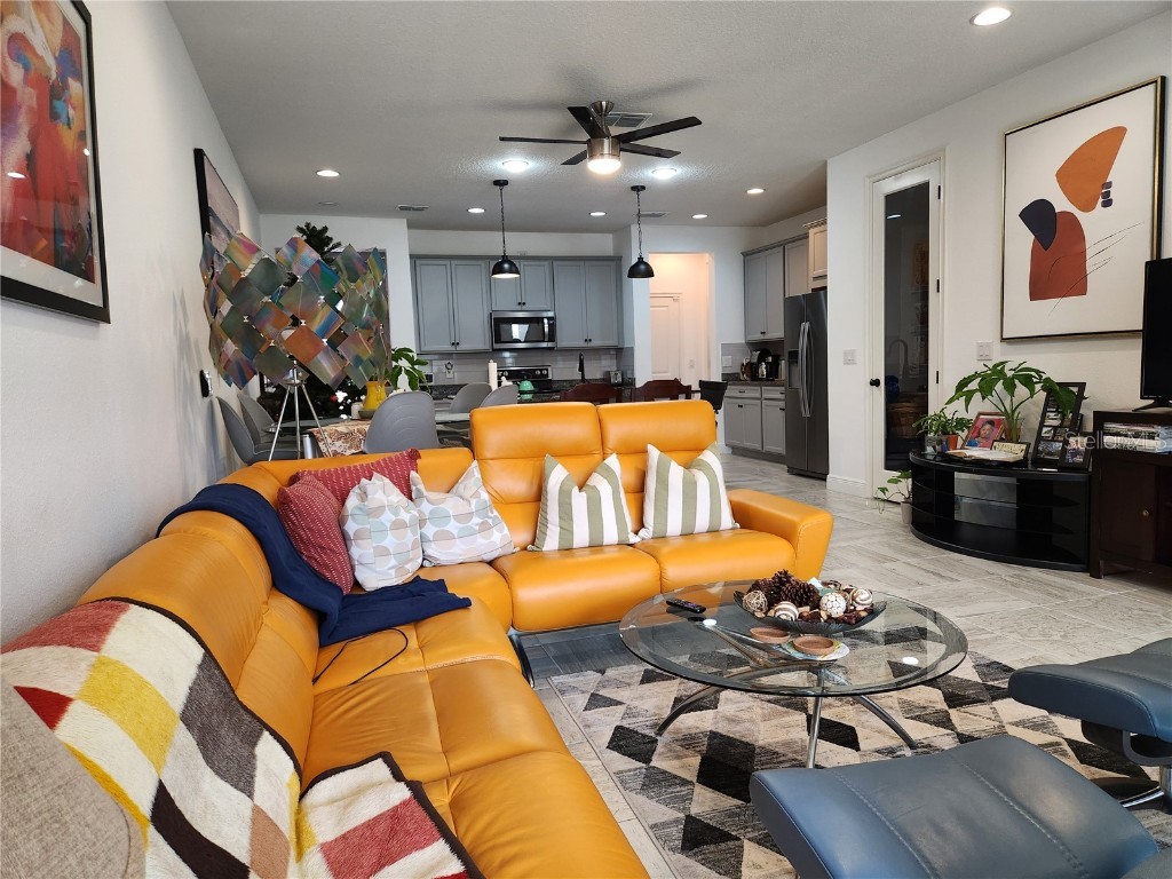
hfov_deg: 73.9
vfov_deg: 58.9
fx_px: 779
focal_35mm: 23
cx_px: 586
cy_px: 440
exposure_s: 1/120
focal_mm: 5.4
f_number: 1.8
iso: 250
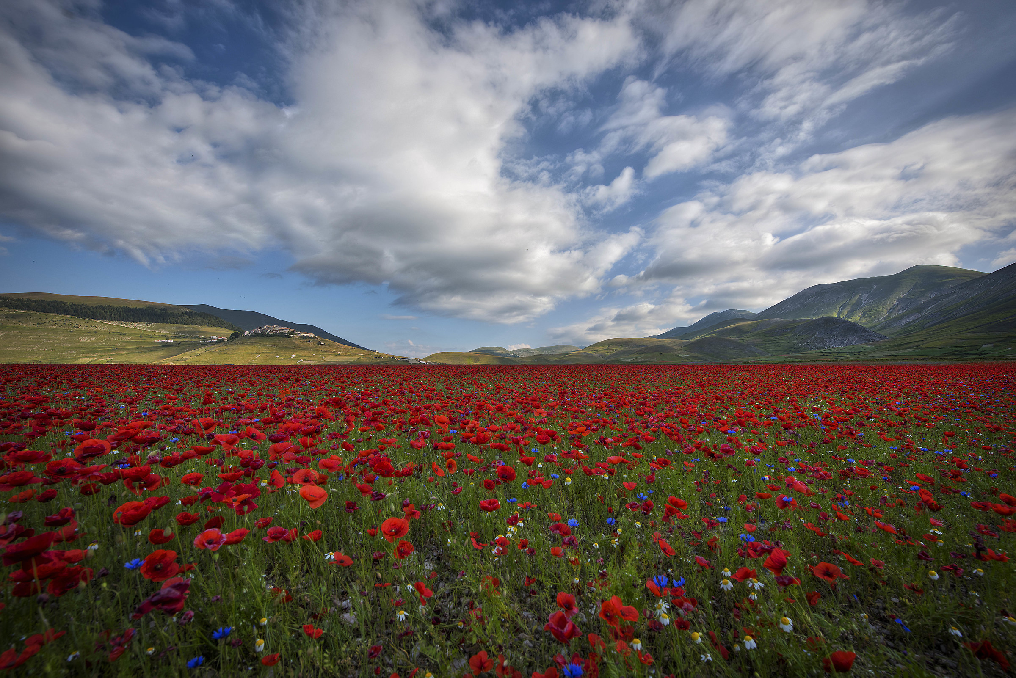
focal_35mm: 14
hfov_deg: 104.2
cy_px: 339
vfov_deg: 81.3
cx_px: 508
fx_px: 395
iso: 160
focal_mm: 14
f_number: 10
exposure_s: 1/125
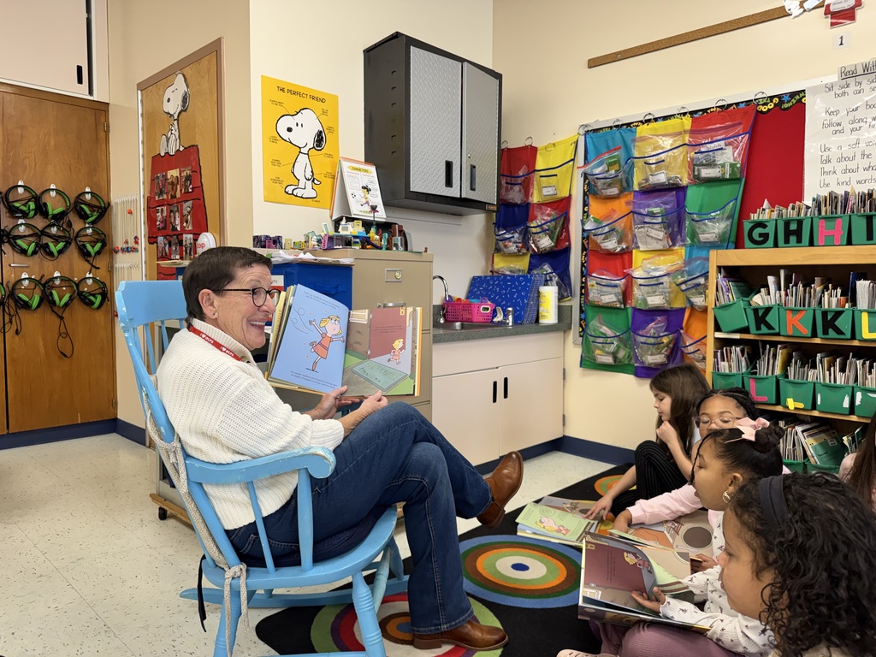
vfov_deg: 56.8
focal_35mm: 24
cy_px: 328
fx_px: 607
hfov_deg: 71.6
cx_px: 438
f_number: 1.78
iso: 125
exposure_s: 1/120
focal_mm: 6.76
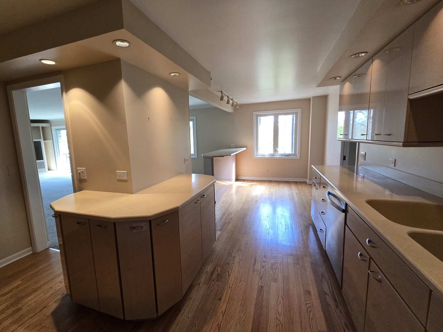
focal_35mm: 14
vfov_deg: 85.7
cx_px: 208
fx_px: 179
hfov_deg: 101.9
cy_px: 165
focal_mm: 2.2
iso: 250
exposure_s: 1/100
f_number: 2.2
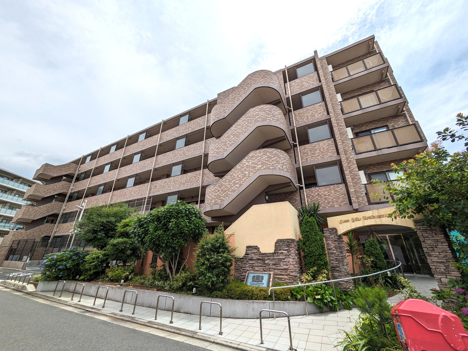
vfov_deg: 85.7
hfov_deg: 102.0
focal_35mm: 14
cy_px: 176
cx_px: 234
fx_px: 189
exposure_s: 1/4184
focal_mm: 1.83
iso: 51
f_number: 2.2
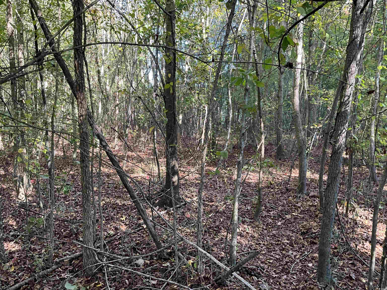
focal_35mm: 29
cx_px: 194
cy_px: 145
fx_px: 324
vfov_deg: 48.2
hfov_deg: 61.7
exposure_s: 1/97
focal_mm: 3
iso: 64
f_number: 1.8
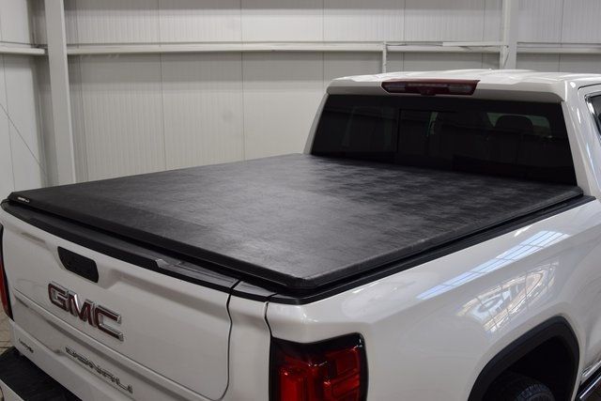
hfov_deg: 53.1
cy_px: 200
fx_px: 601
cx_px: 300
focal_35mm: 36
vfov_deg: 36.9
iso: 400
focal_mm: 24
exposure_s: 1/30
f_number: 7.1
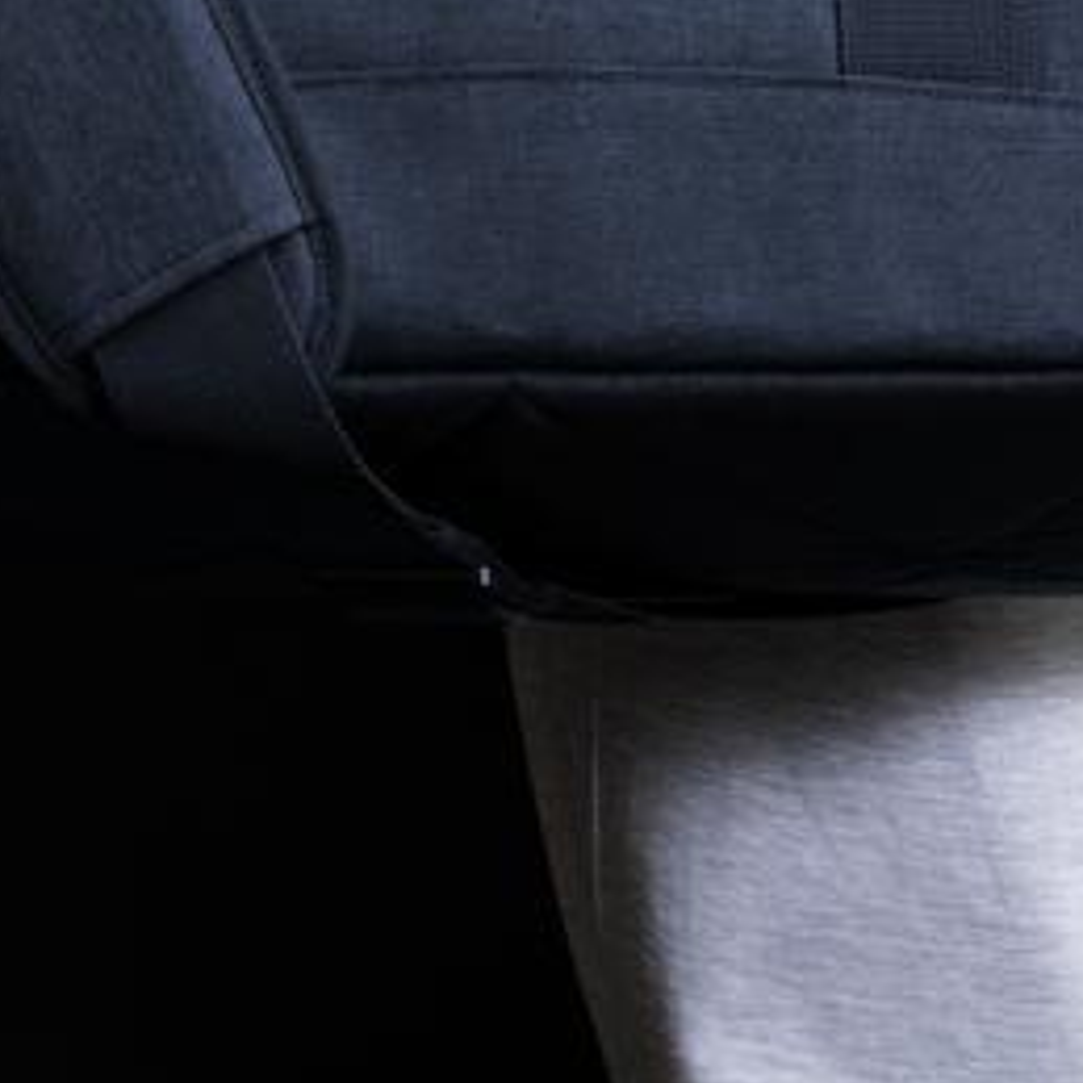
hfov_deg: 8.6
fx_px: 7150
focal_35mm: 202
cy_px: -322
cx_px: 1315
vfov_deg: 8.5
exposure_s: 1/200
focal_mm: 44
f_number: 5
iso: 1250
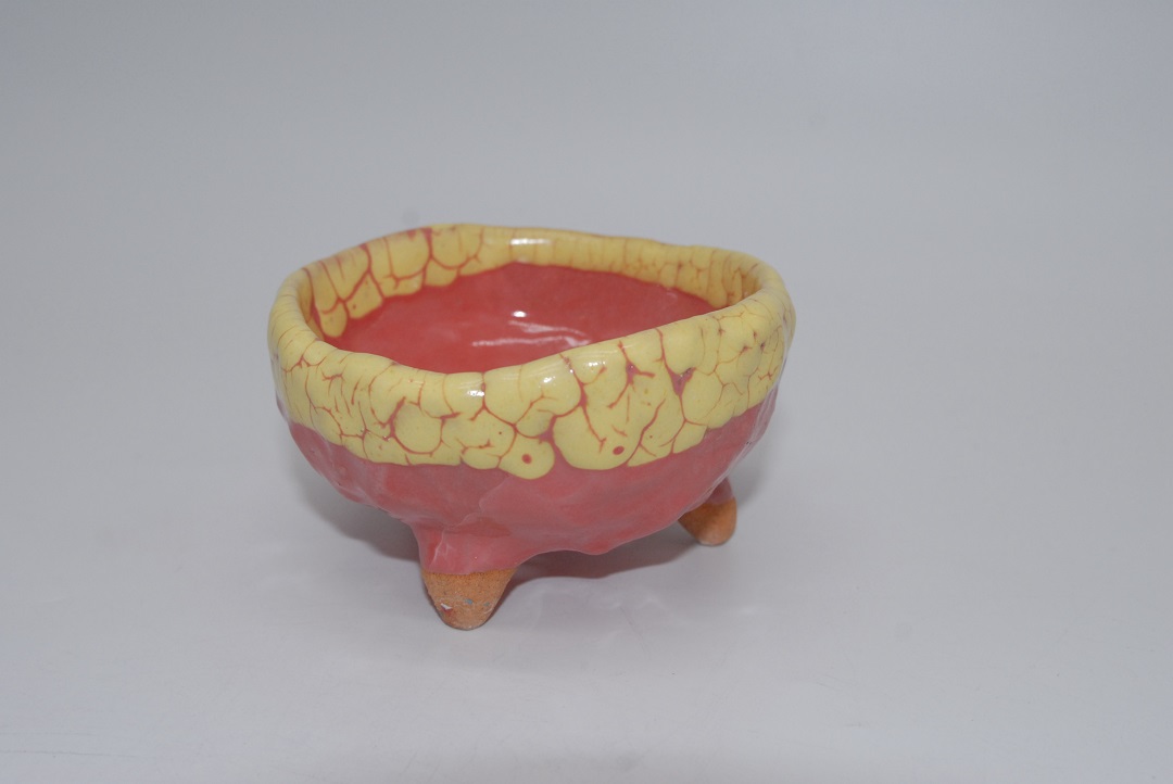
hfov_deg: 43.6
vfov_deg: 29.9
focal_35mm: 45
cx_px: 586
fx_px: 1467
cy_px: 392
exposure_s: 1/250
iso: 400
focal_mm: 30
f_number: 7.1
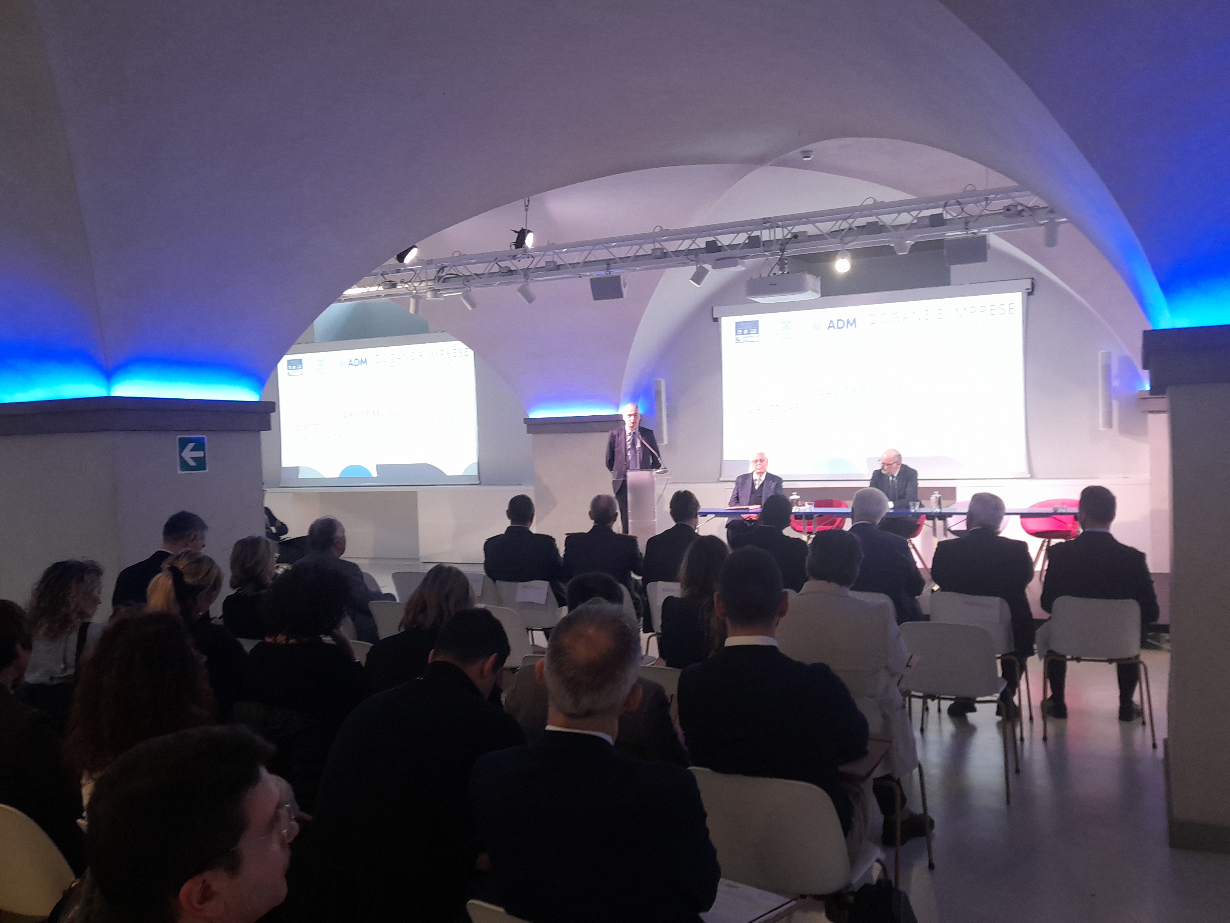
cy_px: 489
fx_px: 1066
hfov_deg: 60.0
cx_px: 618
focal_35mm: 30
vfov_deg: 46.8
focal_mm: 4.6
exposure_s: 1/50
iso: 250
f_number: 2
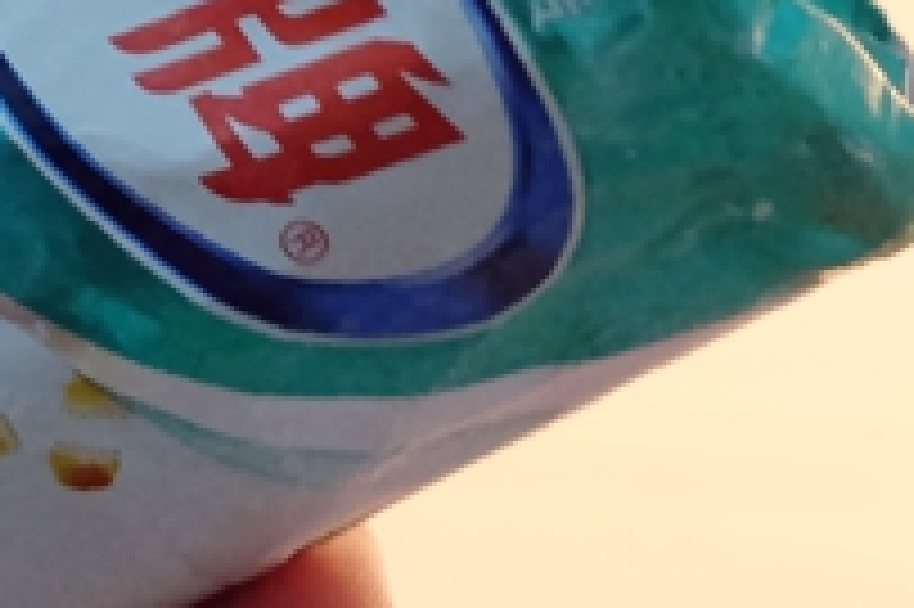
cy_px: 241
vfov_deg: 5.1
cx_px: 18
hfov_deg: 7.7
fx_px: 6799
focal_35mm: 268
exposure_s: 1/26
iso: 2500
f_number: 5
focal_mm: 35
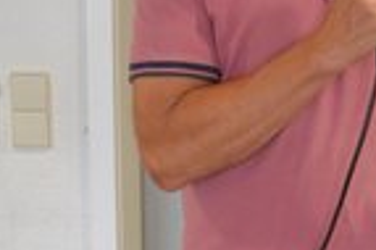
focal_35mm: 87
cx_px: 476
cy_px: 214
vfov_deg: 15.5
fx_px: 908
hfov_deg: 21.4
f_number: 3.5
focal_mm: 18
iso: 800
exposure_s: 1/50
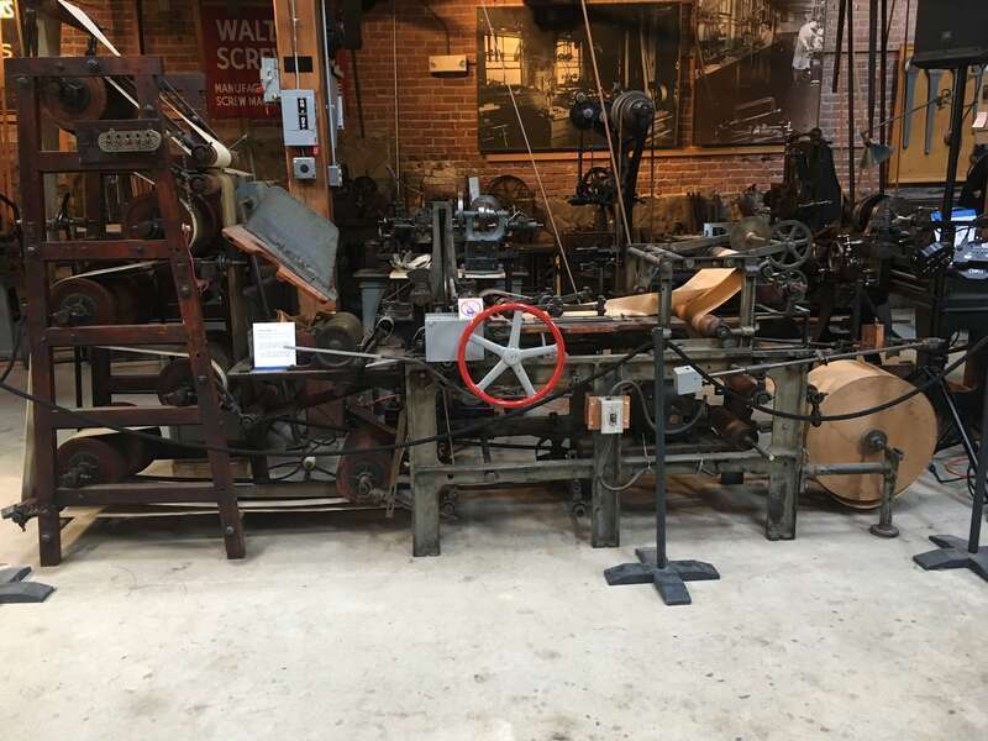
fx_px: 828
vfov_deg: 48.2
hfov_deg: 61.7
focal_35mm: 29
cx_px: 494
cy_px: 370
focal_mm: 4.15
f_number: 2.2
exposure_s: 1/30
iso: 125
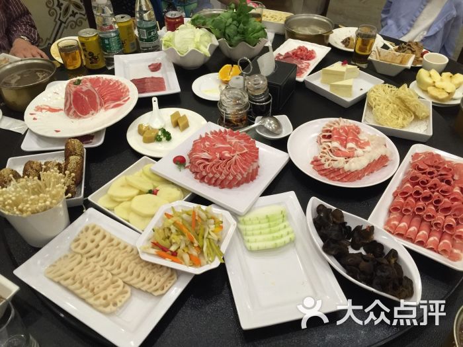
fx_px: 388
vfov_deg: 48.2
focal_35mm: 29
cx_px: 232
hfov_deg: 61.7
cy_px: 174
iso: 100
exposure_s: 1/17
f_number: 2.2
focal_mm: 4.15
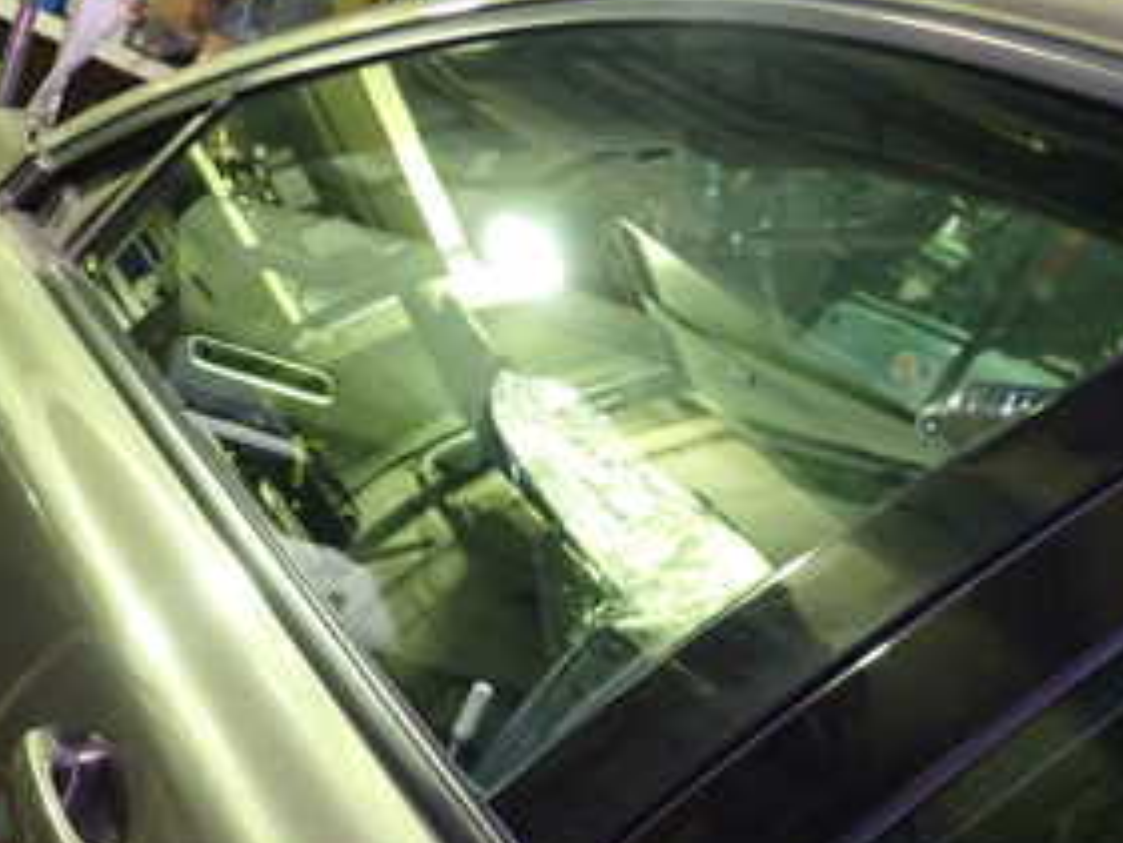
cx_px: 452
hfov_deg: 30.2
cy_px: 871
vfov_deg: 22.0
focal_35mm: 64
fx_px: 2077
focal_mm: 5.4
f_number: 2.3
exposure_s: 1/20
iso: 800
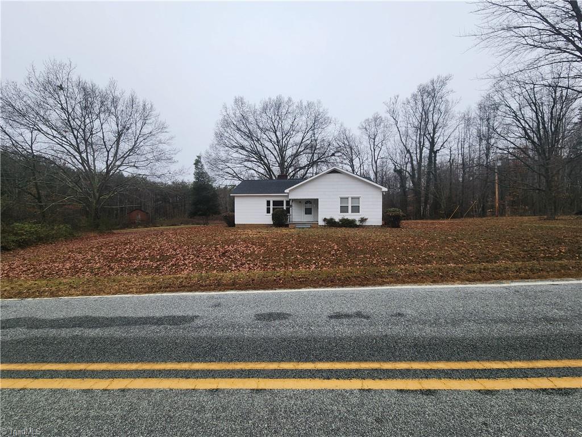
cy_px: 218
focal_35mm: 13
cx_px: 291
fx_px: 219
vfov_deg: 89.9
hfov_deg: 106.2
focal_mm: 2.2
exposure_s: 1/383
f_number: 2.2
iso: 50
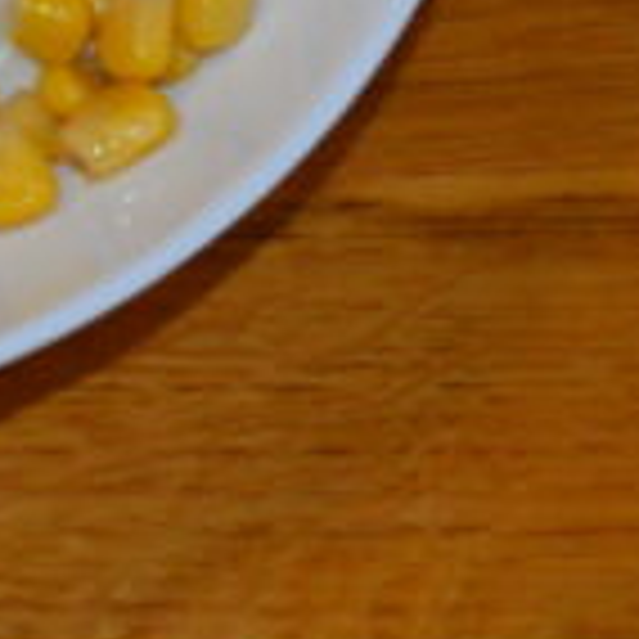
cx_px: -490
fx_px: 4991
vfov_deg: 7.2
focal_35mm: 239
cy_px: -335
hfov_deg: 7.1
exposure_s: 1/60
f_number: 5
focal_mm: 38
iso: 800
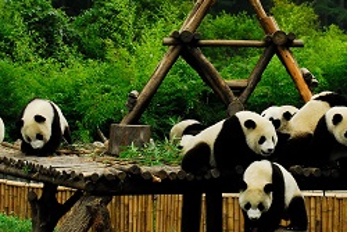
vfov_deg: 9.3
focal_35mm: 147
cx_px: 243
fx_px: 1418
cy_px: 85
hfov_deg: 13.9
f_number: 8
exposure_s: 1/80
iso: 400
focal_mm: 48
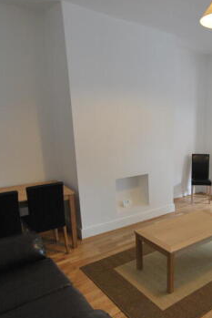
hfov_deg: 43.0
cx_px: 186
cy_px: 188
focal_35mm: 28
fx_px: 247
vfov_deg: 64.9
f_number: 4
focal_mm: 10
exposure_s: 1/20
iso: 400
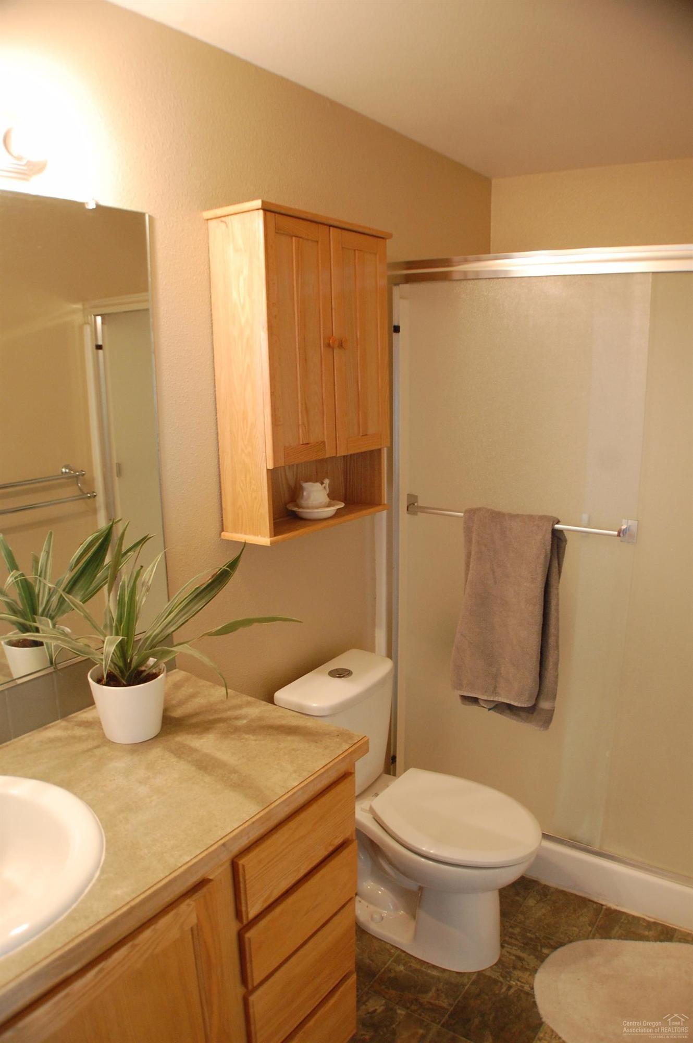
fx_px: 868
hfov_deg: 43.5
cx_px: 346
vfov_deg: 62.0
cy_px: 522
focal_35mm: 30
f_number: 3.8
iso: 800
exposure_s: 1/30
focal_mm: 20
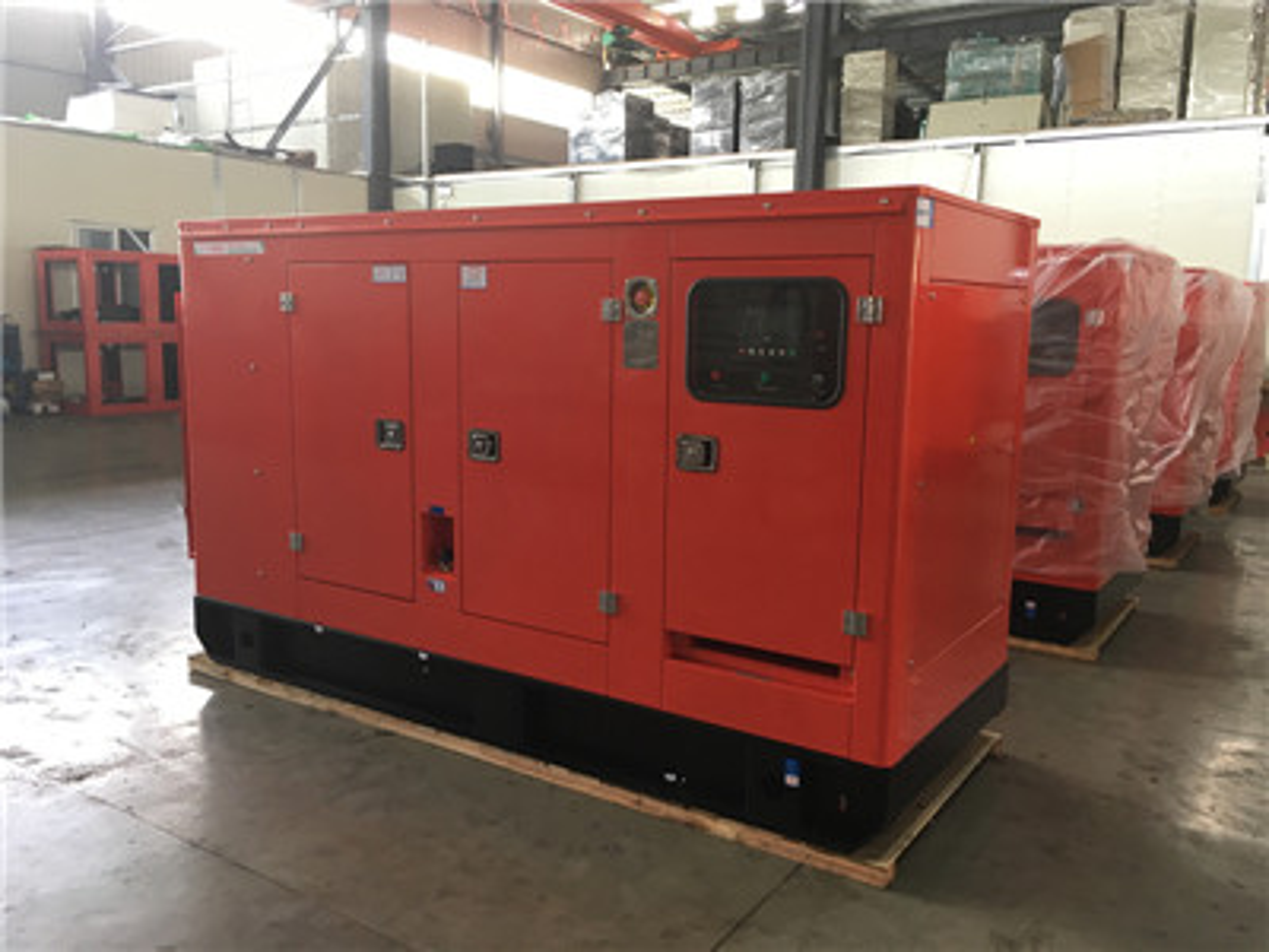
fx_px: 1063
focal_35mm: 29
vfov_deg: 48.2
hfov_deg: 61.7
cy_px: 476
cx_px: 634
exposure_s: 1/33
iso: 80
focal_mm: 4.15
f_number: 2.2
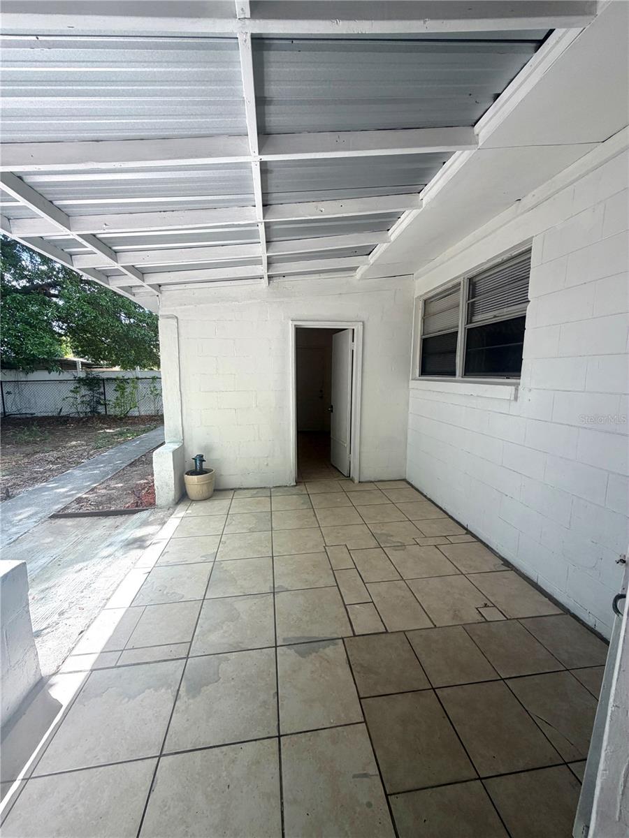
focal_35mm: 14
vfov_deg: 102.1
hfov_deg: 85.7
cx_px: 314
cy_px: 419
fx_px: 339
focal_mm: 2.22
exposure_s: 1/219
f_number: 2.2
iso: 40
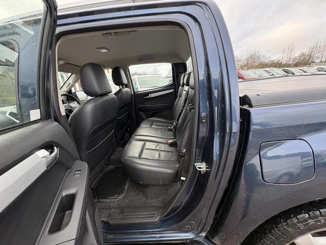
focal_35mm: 14
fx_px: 132
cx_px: 163
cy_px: 122
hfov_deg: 102.1
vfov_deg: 85.7
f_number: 2.2
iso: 200
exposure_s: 1/99
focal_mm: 2.22
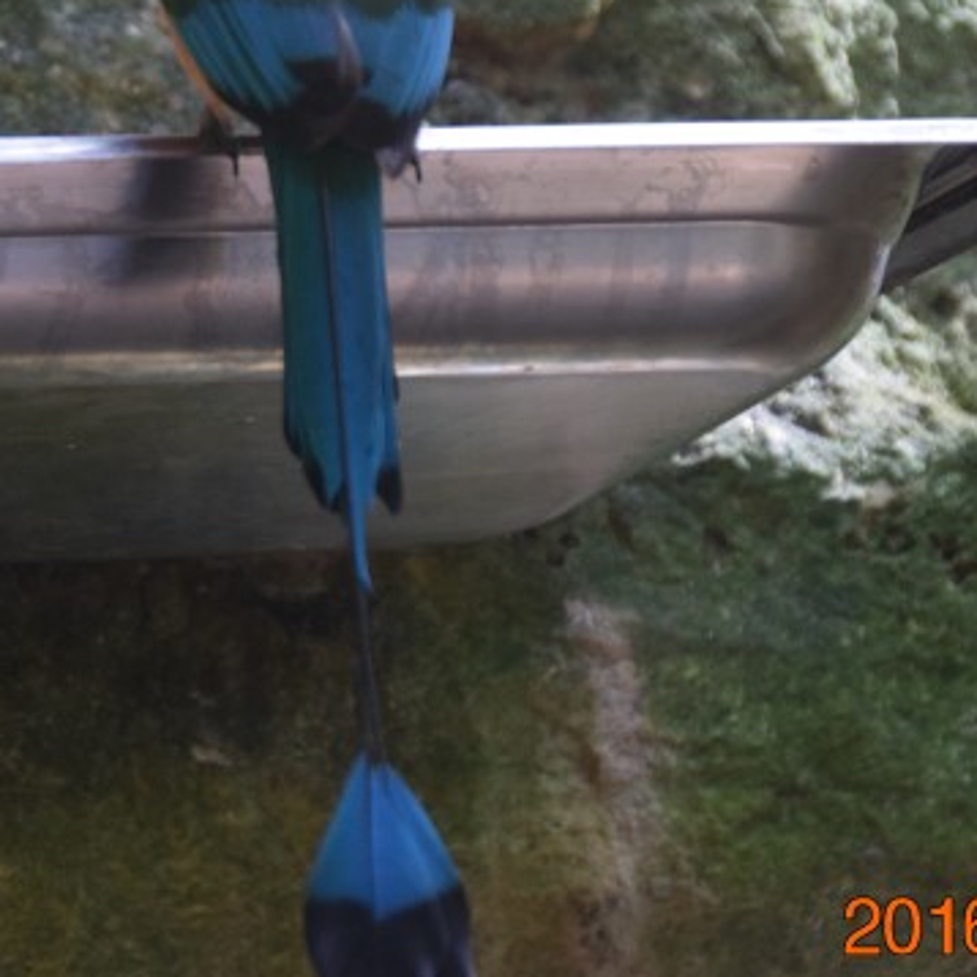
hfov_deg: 3.8
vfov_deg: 3.8
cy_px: 136
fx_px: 14568
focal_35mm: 456
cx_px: 109
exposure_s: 1/250
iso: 800
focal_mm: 125
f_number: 4.8
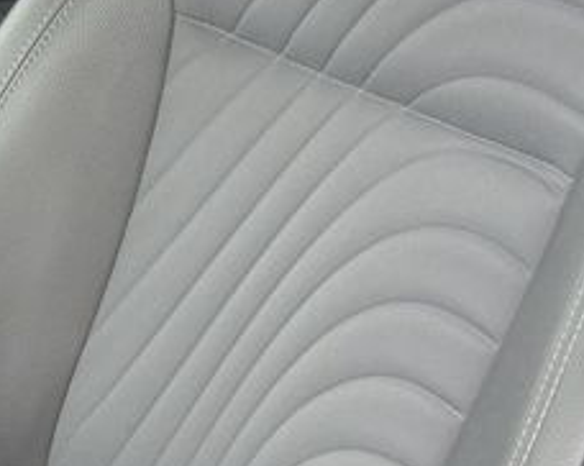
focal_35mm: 114
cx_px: -10
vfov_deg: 13.4
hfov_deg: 16.5
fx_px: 1969
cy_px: 431
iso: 400
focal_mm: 10
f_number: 3.5
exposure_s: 1/80
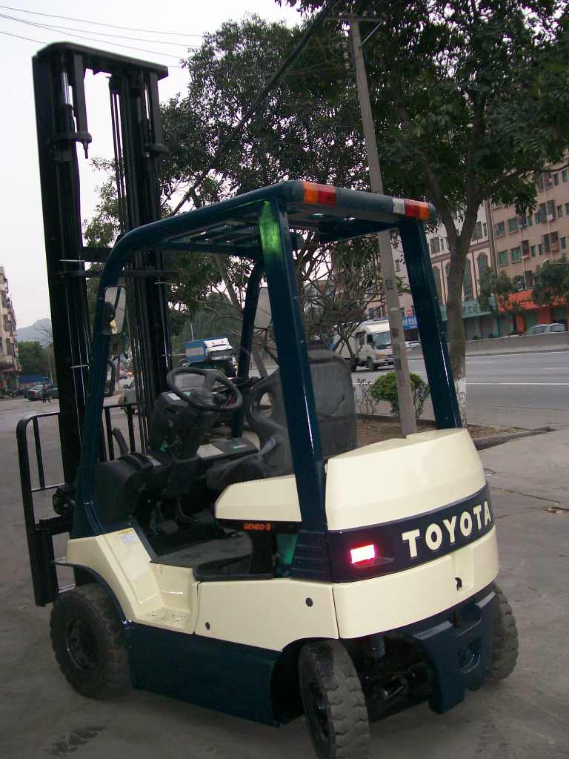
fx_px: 789
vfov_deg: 51.4
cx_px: 284
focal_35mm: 36
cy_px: 380
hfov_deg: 39.7
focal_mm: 6
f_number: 2.7
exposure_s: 1/64
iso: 140
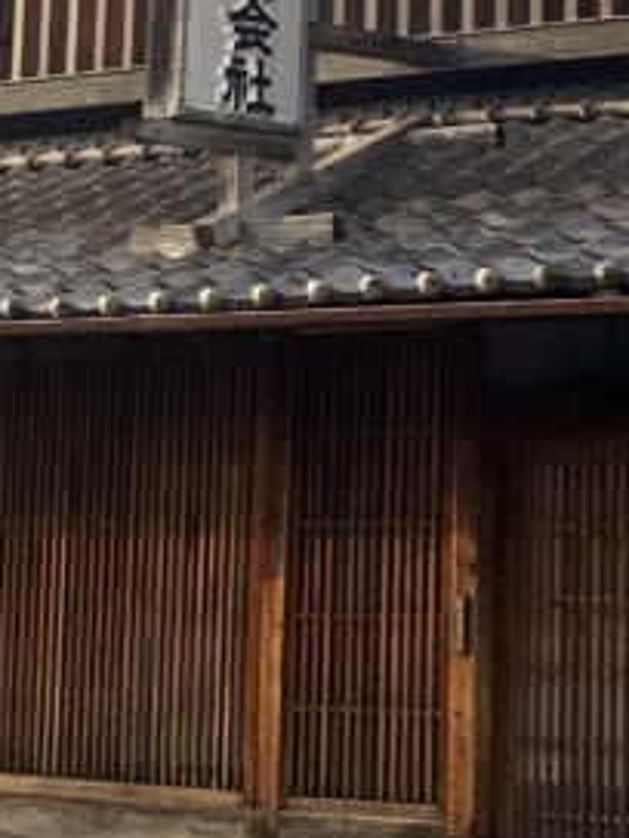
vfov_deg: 19.6
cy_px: 71
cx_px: 876
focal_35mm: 98
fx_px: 2374
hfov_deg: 14.3
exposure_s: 1/408
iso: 25
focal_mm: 4.25
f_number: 1.8
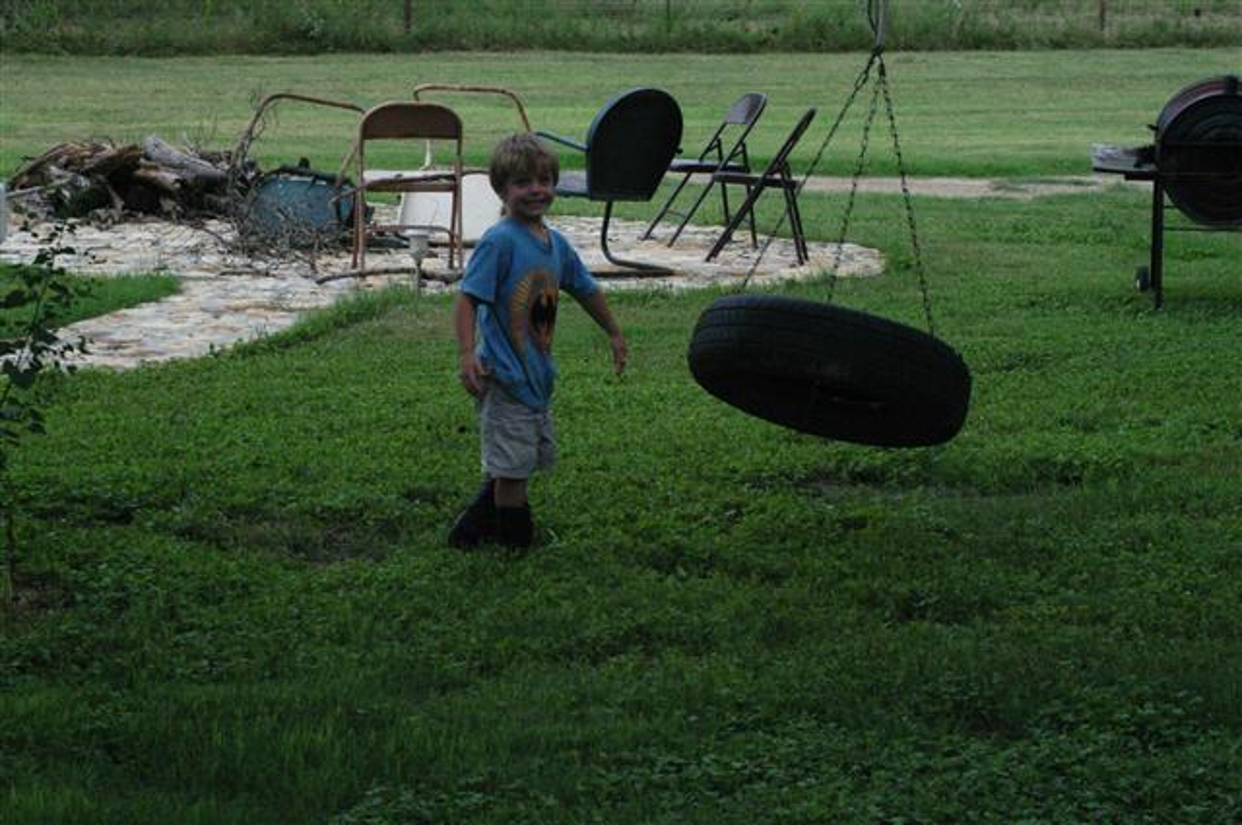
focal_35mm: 120
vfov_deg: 11.4
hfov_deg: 17.1
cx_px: 621
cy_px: 412
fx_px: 4135
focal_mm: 80
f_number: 11
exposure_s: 1/500
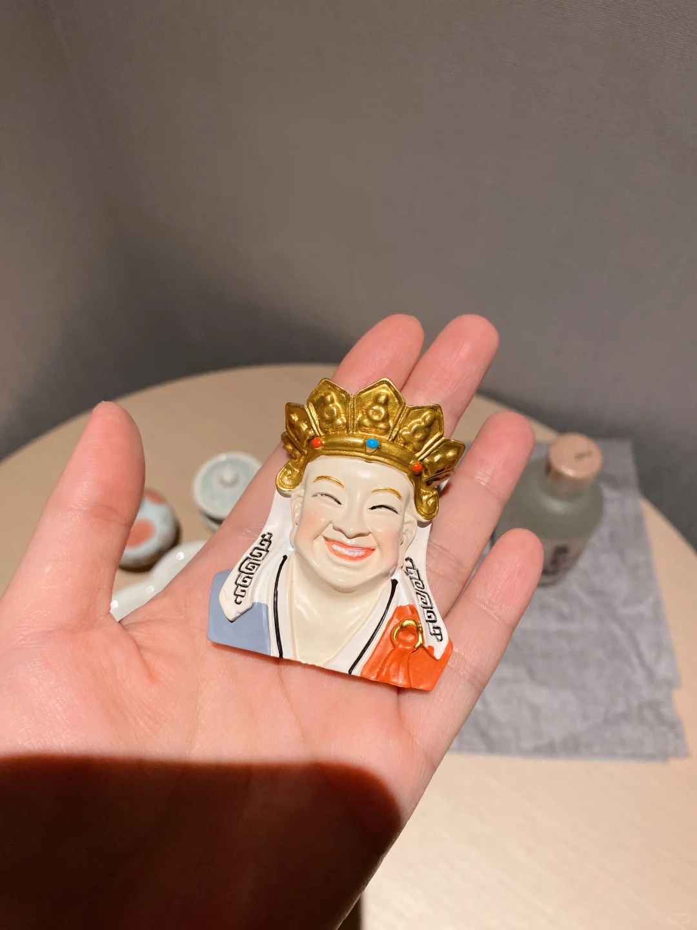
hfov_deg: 53.1
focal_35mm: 26
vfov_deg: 67.3
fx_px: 698
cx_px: 348
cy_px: 465
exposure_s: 1/100
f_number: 1.8
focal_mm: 4.25
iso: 64
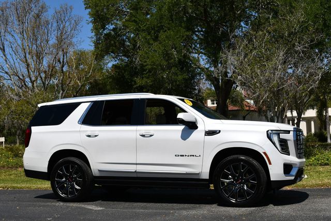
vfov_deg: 28.1
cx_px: 166
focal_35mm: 48
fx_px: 442
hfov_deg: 41.1
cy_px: 110
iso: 100
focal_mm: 24
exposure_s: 1/400
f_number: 9
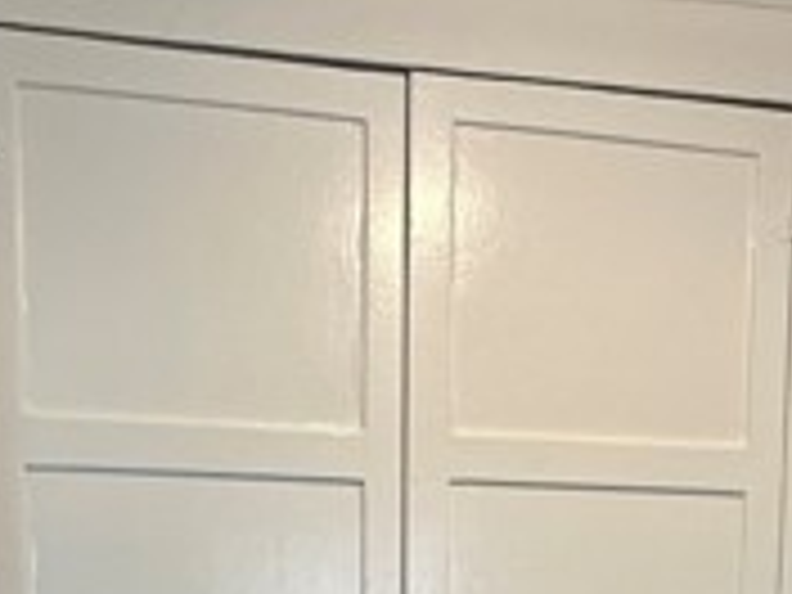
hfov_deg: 37.5
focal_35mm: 51
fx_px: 1167
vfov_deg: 24.6
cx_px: 436
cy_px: 788
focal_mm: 2.22
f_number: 2.2
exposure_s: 1/120
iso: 125
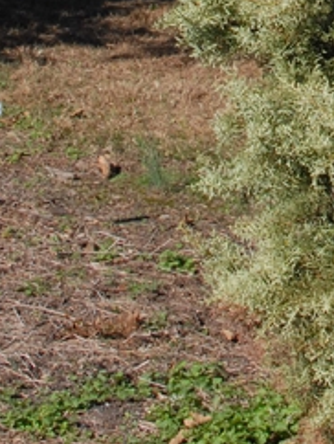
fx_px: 2196
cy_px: -328
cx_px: 528
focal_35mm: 171
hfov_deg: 8.5
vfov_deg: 10.9
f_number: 10
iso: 400
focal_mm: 28
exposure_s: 1/400
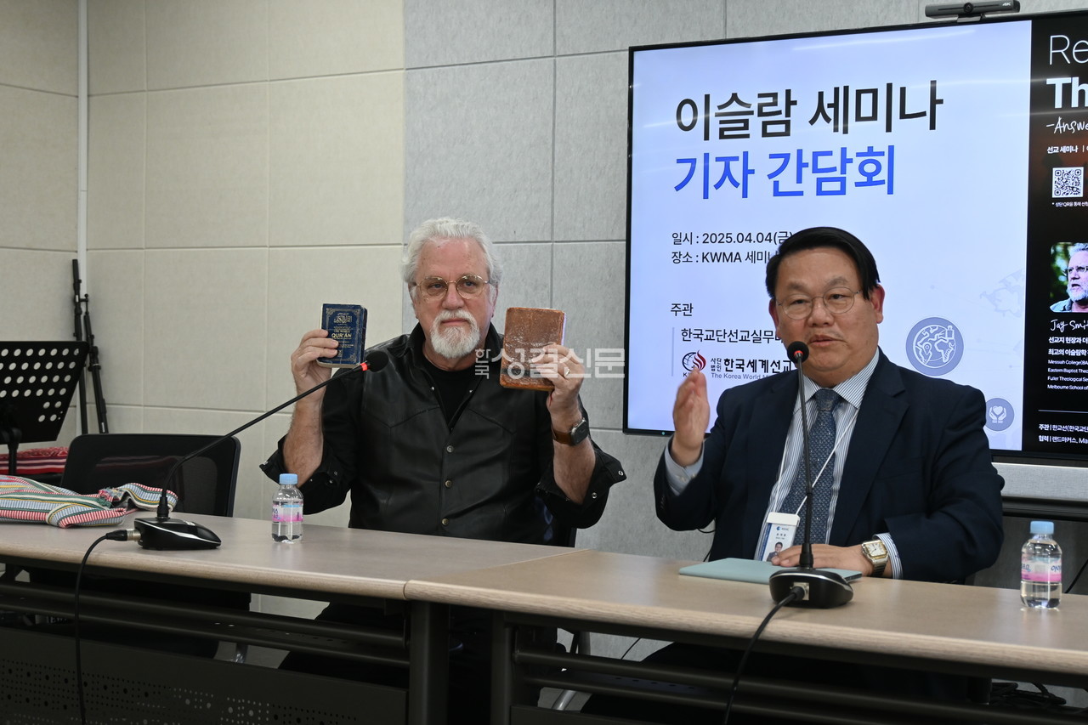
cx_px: 544
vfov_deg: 27.2
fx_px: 1496
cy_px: 362
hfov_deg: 40.0
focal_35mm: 50
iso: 720
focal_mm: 33
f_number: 5
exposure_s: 1/125
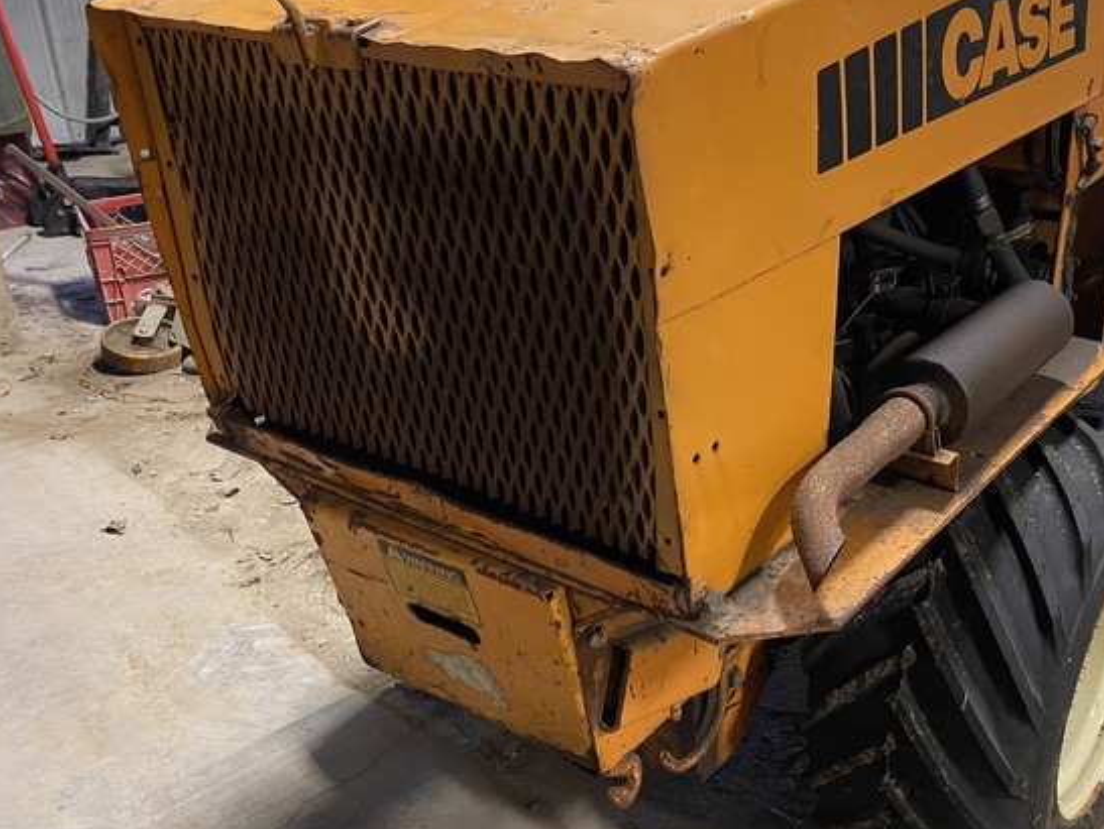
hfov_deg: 48.0
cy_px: 389
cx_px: 755
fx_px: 1213
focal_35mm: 38
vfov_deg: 37.7
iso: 400
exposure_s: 1/40
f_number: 1.8
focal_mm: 4.25
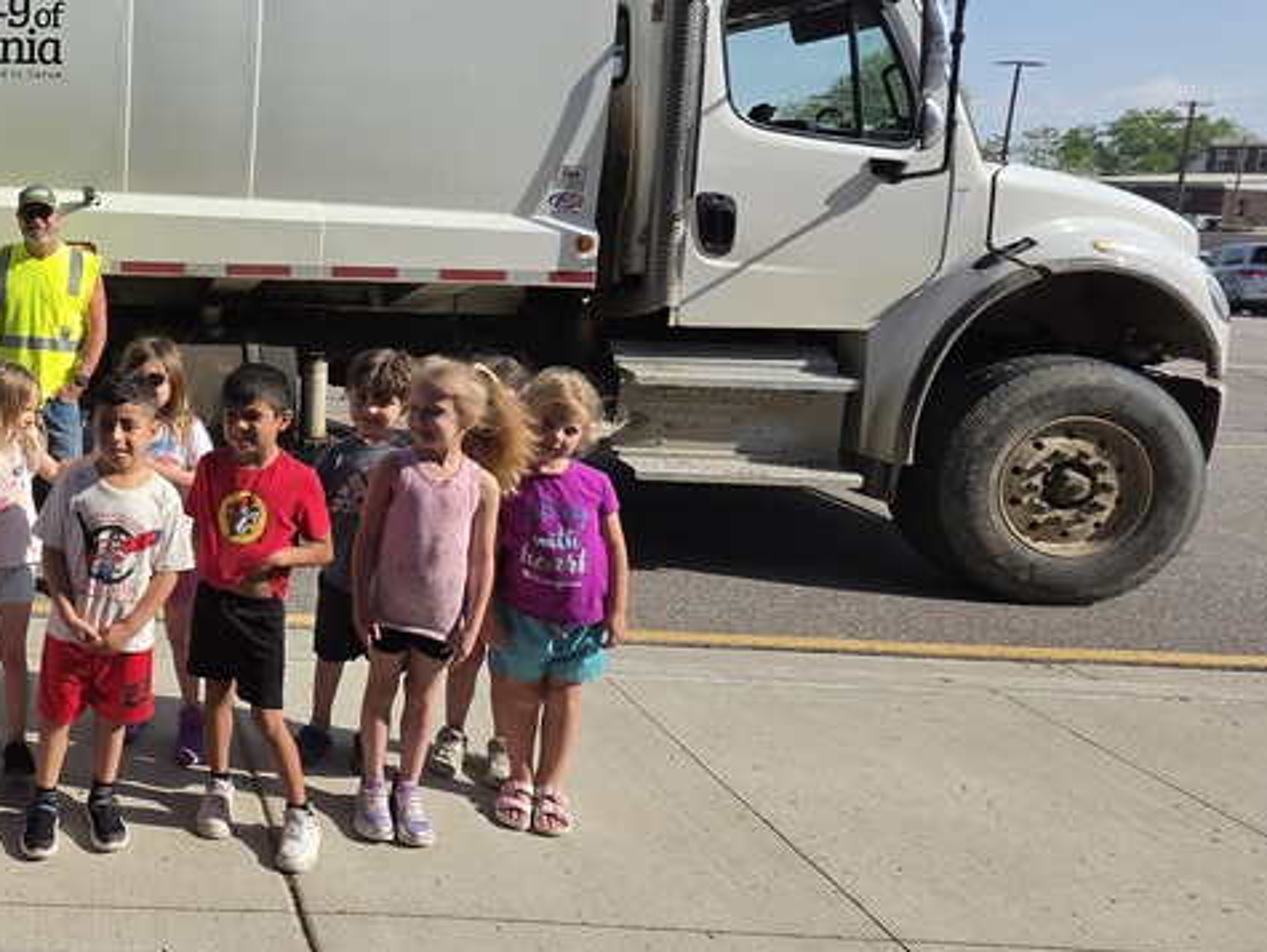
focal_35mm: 28
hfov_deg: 50.5
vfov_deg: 48.7
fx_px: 1026
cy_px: 299
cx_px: -16
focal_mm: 2.2
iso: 32
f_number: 1.9
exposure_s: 1/1962
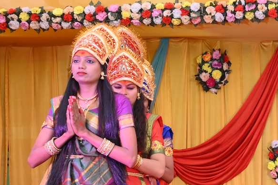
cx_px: 429
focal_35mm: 131
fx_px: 1012
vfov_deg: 10.4
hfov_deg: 14.5
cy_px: 180
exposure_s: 1/200
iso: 2500
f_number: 7.1
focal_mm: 42
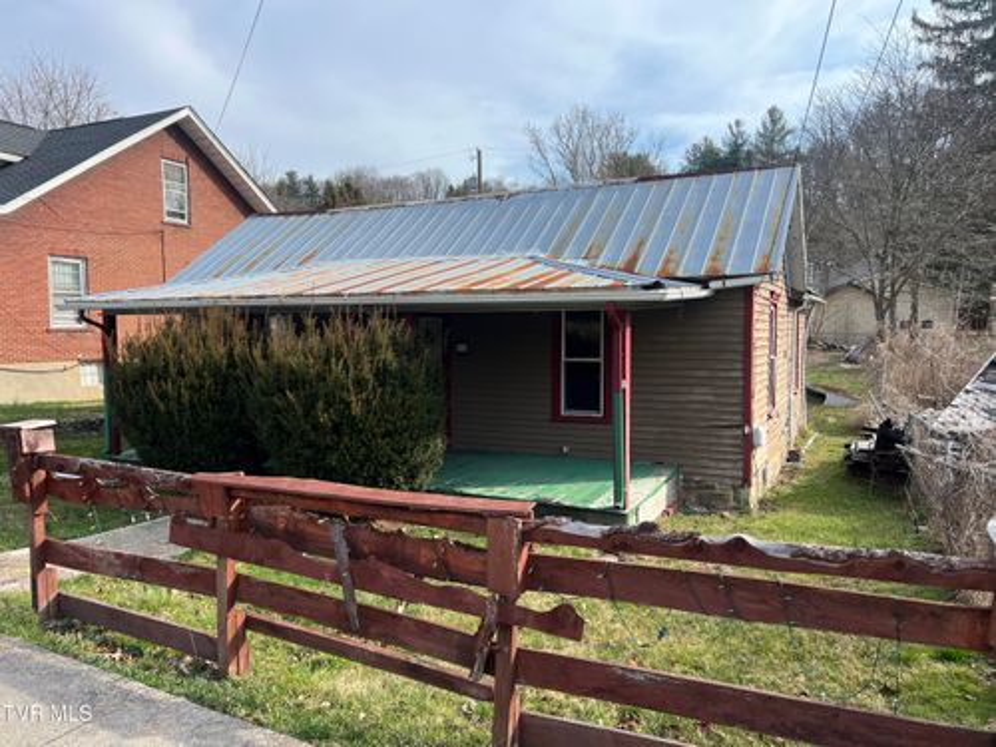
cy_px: 374
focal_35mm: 26
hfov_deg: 67.3
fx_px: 748
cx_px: 498
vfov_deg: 53.1
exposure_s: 1/1724
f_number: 1.5
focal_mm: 5.7
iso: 50
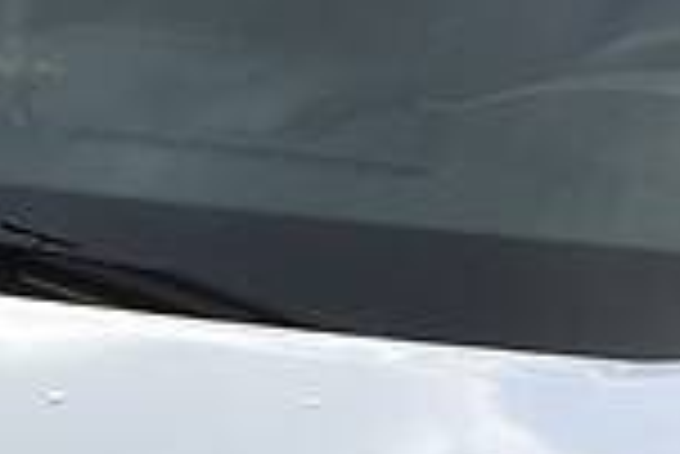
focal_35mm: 160
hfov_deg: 12.6
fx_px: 3025
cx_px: -77
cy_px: 755
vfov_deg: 8.3
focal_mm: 4.2
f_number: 2.2
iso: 25
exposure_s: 1/754
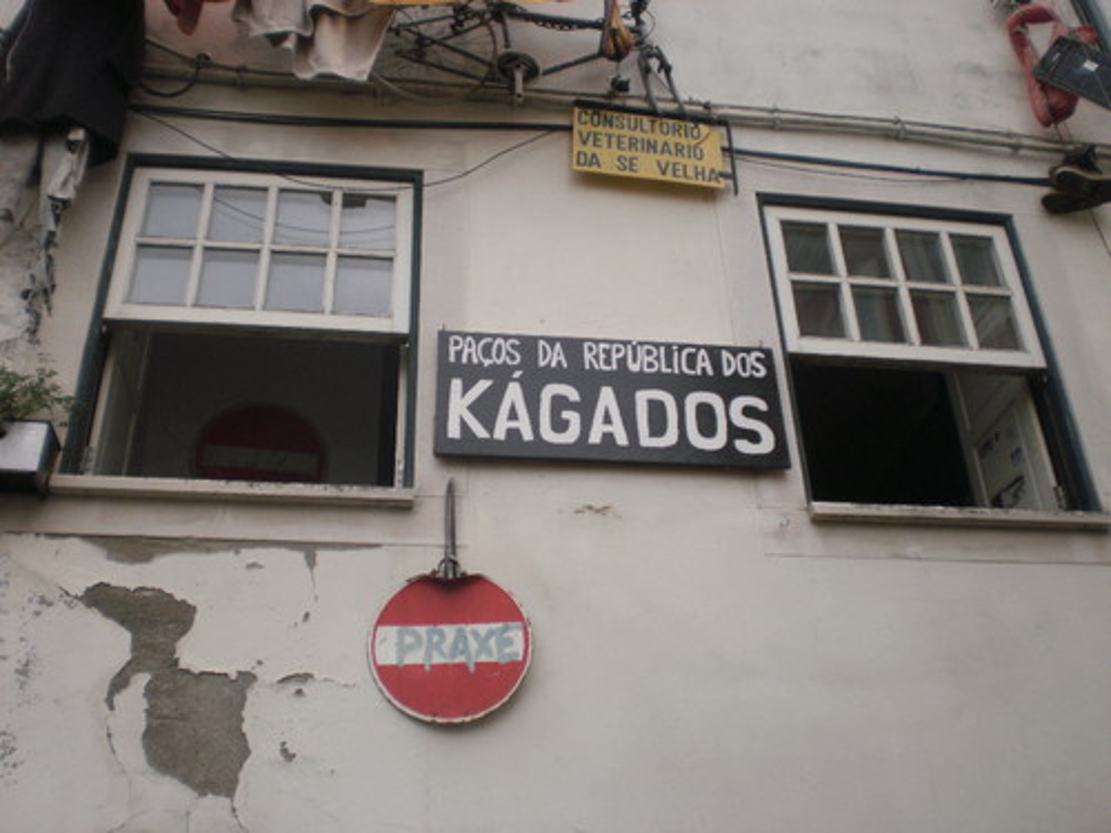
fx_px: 1155
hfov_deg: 51.4
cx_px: 556
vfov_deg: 39.7
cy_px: 416
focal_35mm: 36
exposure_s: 1/400
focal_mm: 6.3
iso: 100
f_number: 3.1
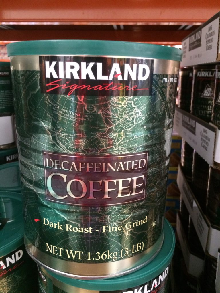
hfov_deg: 48.2
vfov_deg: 61.7
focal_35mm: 29
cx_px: 110
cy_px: 146
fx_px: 246
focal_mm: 4.15
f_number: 2.2
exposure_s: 1/15
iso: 400
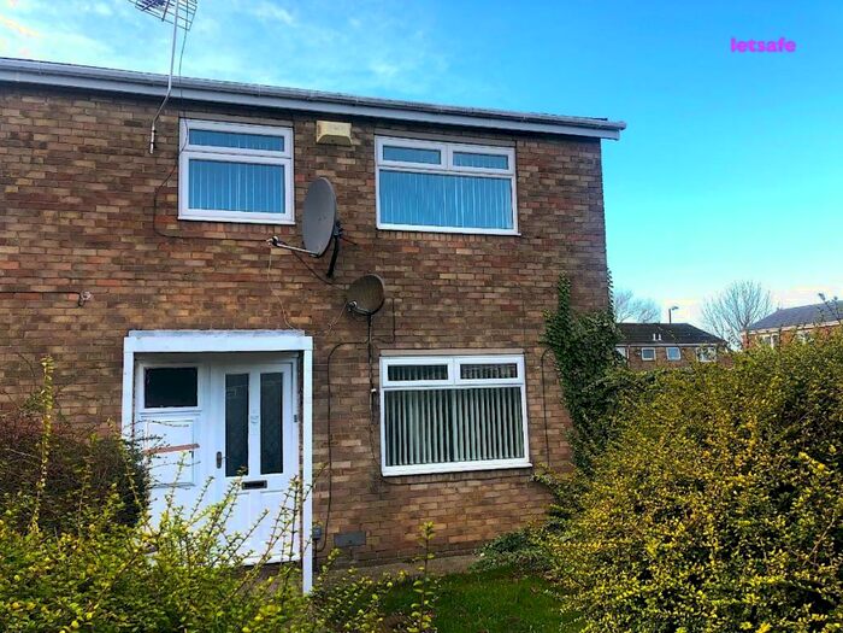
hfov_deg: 63.4
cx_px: 422
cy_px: 316
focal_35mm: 28
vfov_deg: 49.7
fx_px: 682
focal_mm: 4
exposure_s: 1/343
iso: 20
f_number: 1.8
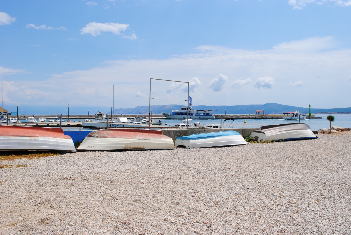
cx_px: 176
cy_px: 118
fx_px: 322
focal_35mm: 33
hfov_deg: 57.2
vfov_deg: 40.1
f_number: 10
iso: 100
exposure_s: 1/400
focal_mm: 22
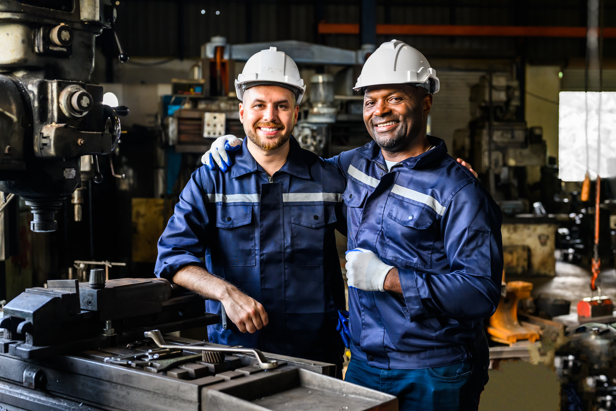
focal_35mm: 50
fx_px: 855
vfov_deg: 27.0
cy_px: 206
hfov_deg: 39.6
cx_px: 308
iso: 2500
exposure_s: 1/200
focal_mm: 50
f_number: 4
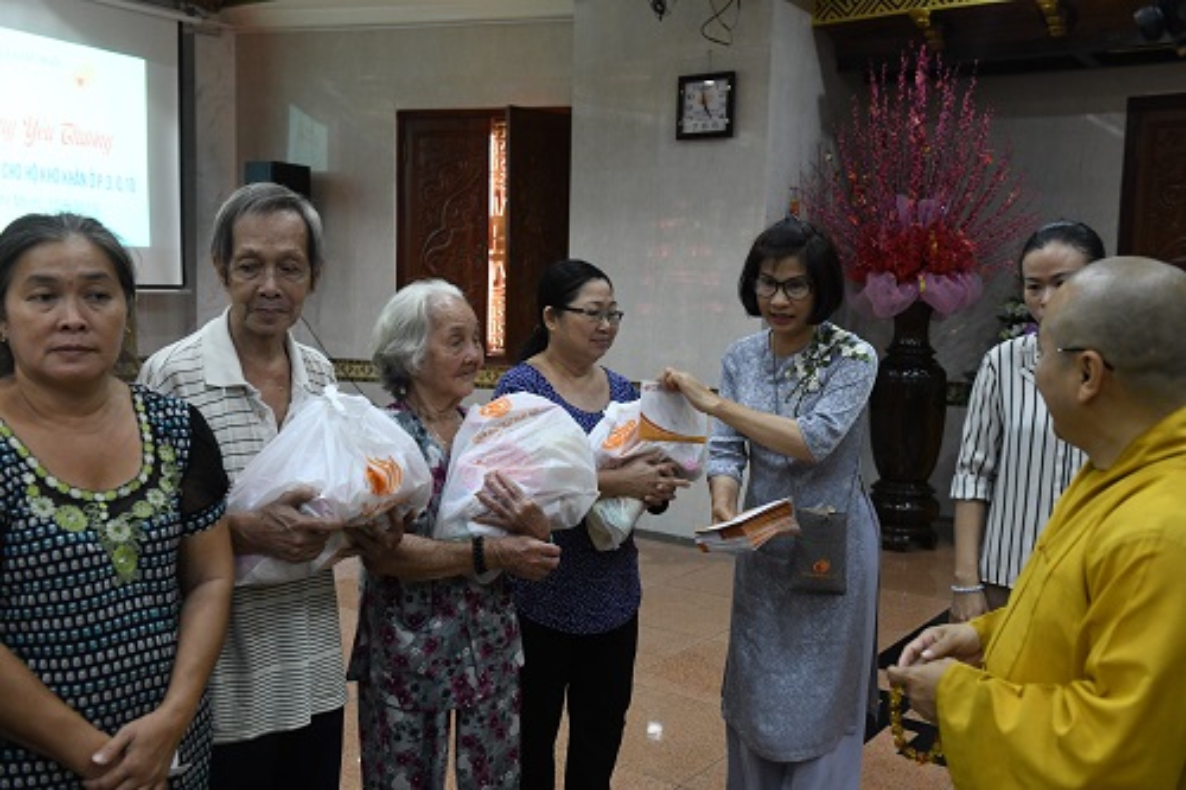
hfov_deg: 54.5
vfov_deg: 37.8
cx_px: 593
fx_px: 1153
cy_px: 395
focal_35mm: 35
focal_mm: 35
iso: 4000
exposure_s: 1/80
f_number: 4
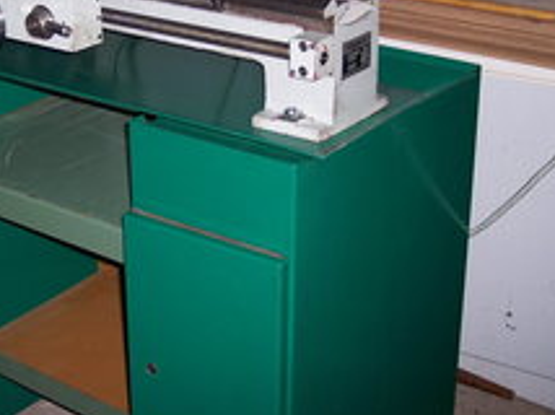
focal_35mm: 73
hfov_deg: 26.4
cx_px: 143
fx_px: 1169
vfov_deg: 20.0
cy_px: 130
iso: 100
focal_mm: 8
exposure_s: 1/60
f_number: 2.8
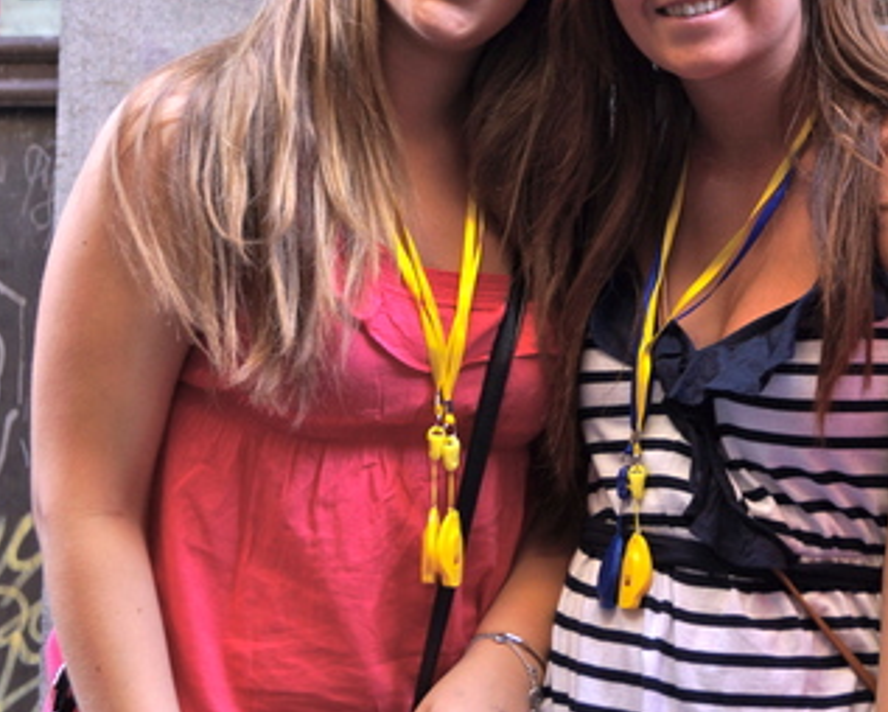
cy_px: 210
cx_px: 748
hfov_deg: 19.3
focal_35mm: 98
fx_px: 2575
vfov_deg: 15.7
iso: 200
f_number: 4.5
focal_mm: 35
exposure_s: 1/40
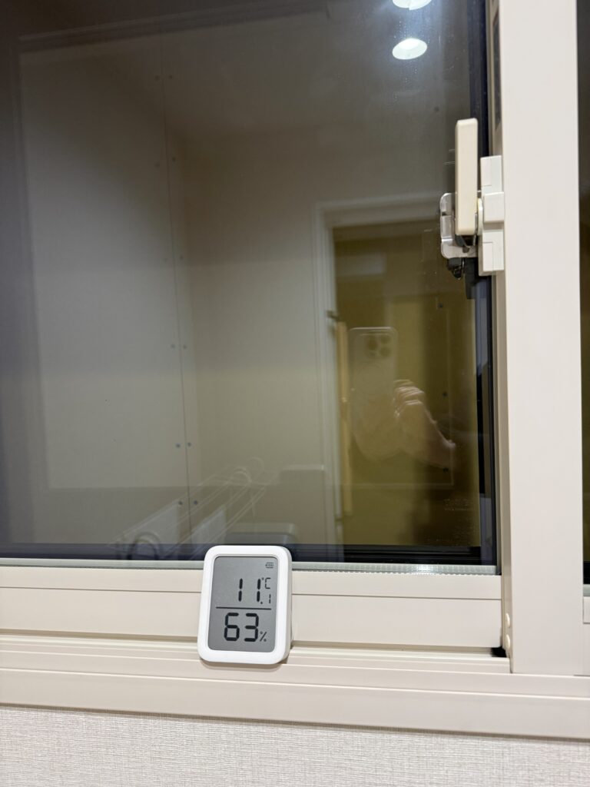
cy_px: 394
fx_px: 545
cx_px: 295
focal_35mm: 24
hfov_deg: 56.8
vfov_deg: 71.6
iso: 250
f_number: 1.78
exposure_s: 1/50
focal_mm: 6.76
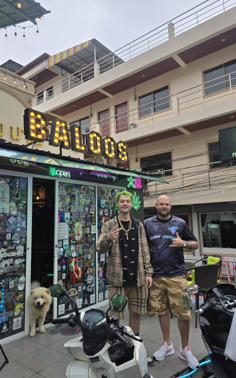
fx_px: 257
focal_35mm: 25
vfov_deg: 72.6
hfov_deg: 49.2
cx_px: 126
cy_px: 188
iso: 16
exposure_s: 1/100
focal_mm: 6.3
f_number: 1.7
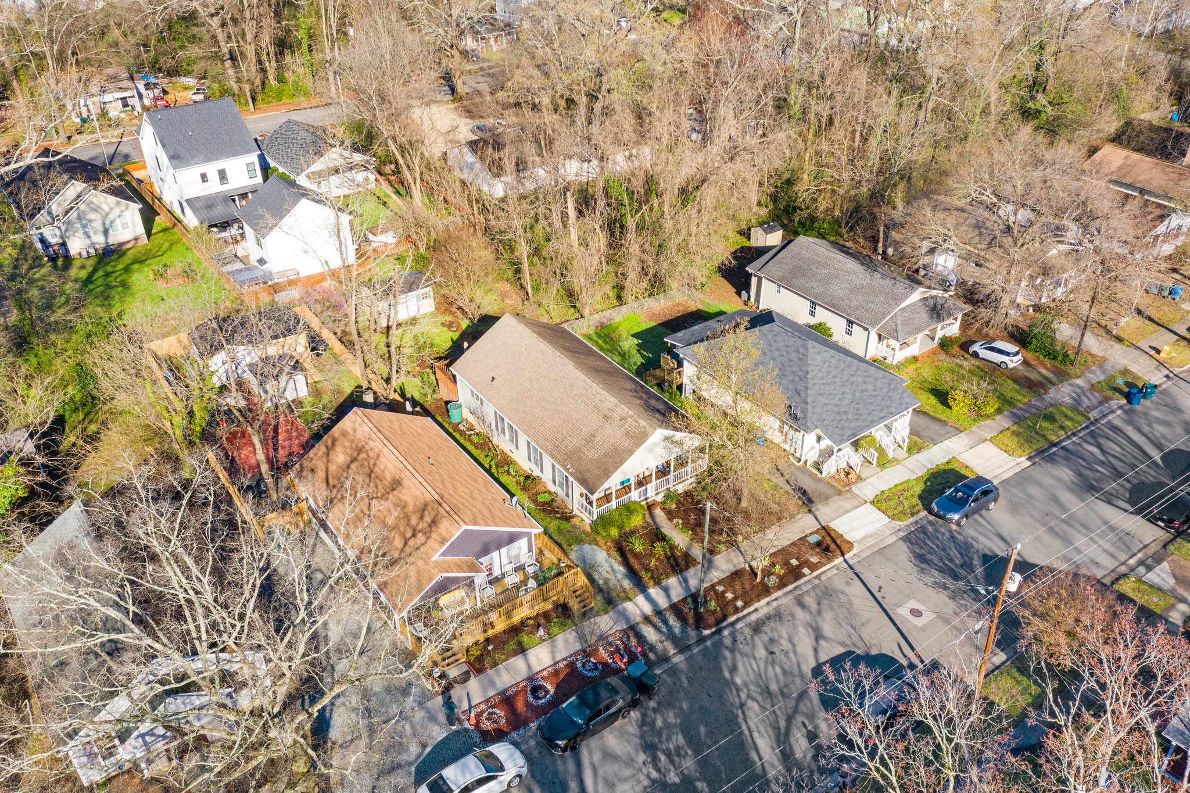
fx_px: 925
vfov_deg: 46.4
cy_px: 396
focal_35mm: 28
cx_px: 595
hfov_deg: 65.5
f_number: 5.6
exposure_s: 1/500
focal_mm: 10.26
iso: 100
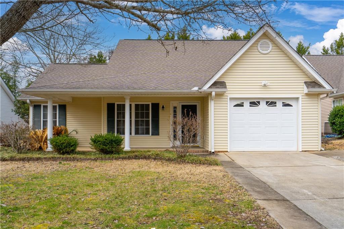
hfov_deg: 61.9
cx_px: 172
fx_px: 287
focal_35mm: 30
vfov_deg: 43.6
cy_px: 114
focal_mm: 30
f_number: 8
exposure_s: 1/250
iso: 200
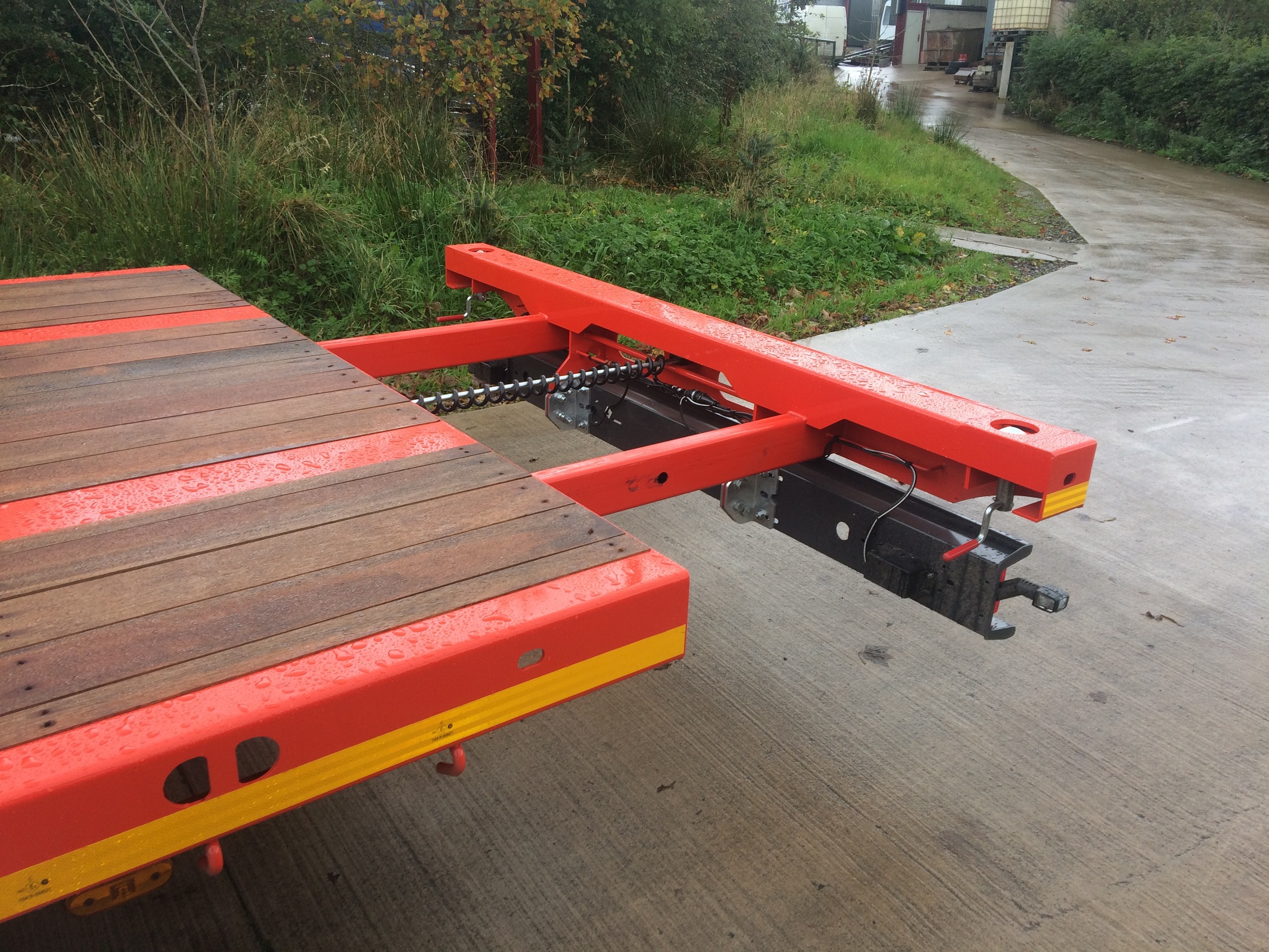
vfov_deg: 48.2
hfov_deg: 61.7
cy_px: 476
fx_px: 1063
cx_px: 634
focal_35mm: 29
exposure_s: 1/50
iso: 40
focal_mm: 4.15
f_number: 2.2
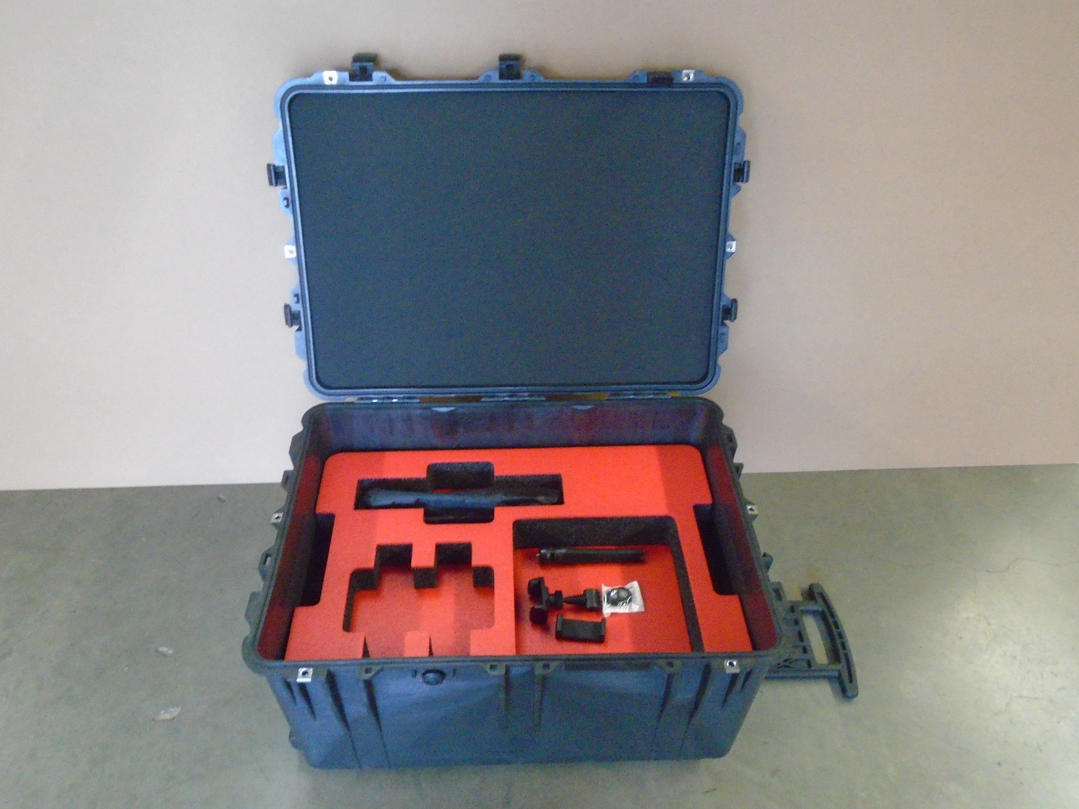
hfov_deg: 67.3
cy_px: 404
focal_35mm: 26
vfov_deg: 53.1
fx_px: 810
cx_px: 540
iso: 800
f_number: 3.2
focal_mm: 4.6
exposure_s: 1/25
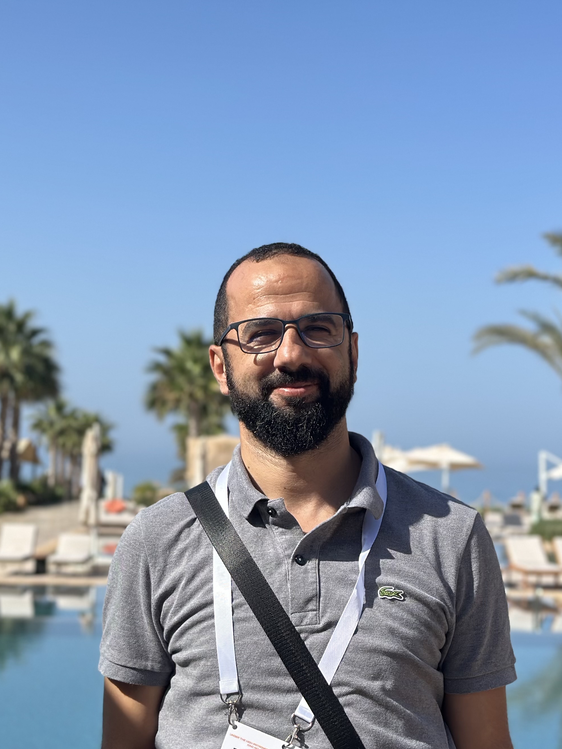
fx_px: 1580
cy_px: 481
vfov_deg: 26.6
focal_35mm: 73
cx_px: 240
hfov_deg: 20.2
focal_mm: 6.86
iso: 100
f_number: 1.78
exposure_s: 1/5556
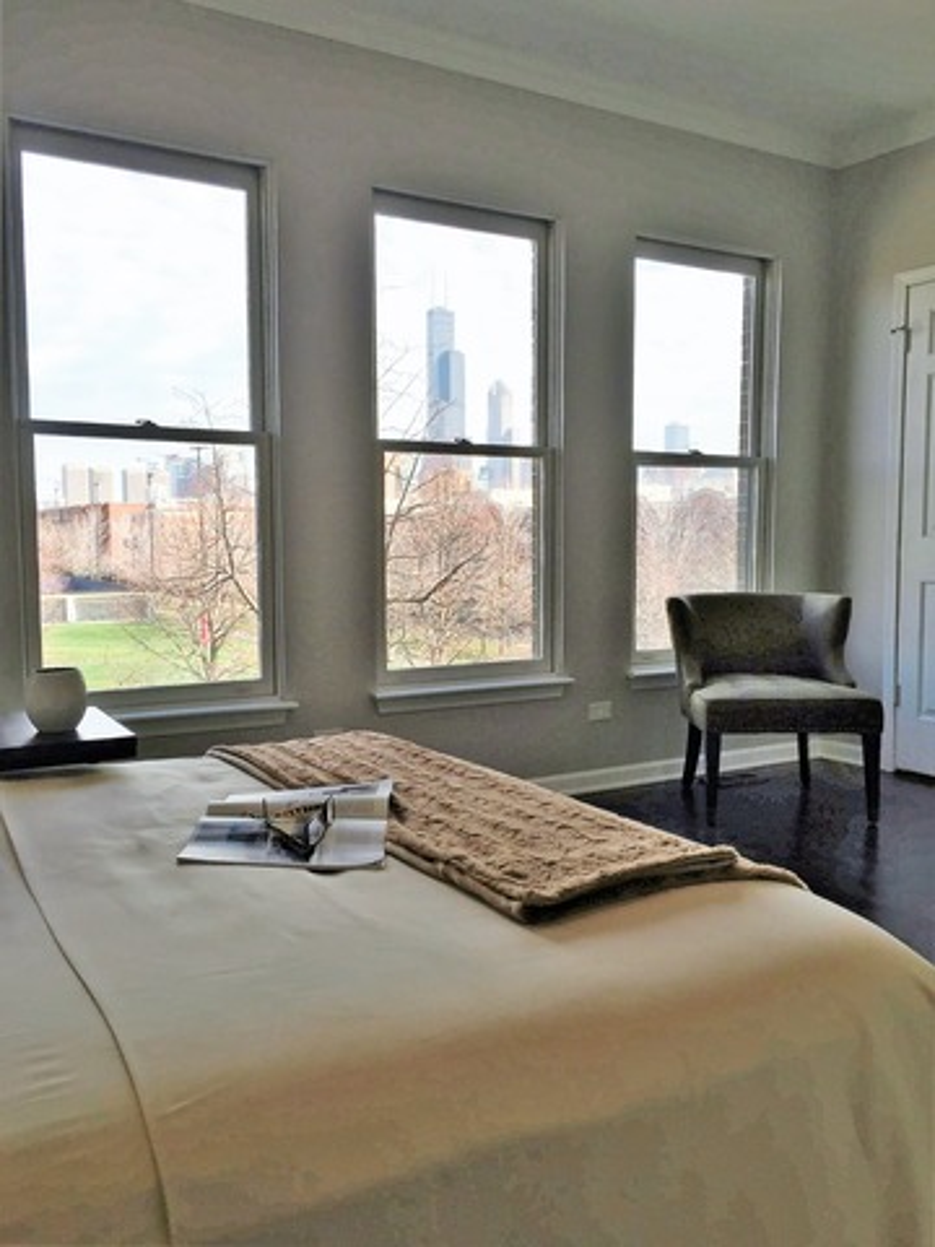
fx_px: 1044
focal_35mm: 29
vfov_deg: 61.7
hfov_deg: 48.2
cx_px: 468
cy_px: 624
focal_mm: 4.15
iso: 32
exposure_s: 1/471
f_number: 2.2
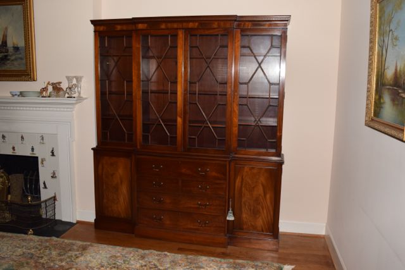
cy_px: 135
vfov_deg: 43.6
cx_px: 202
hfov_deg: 61.9
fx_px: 338
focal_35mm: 30
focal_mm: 20
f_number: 5.6
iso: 800
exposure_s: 1/125
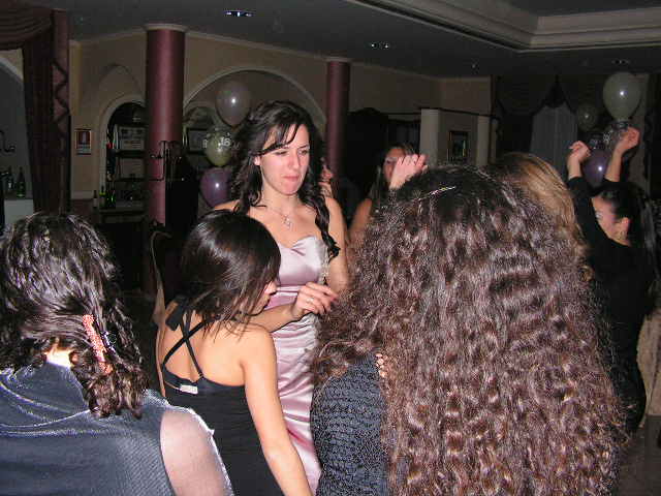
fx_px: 687
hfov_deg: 51.4
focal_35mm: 36
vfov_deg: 39.7
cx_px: 330
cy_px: 248
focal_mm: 6
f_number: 3.2
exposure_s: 1/40
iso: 200
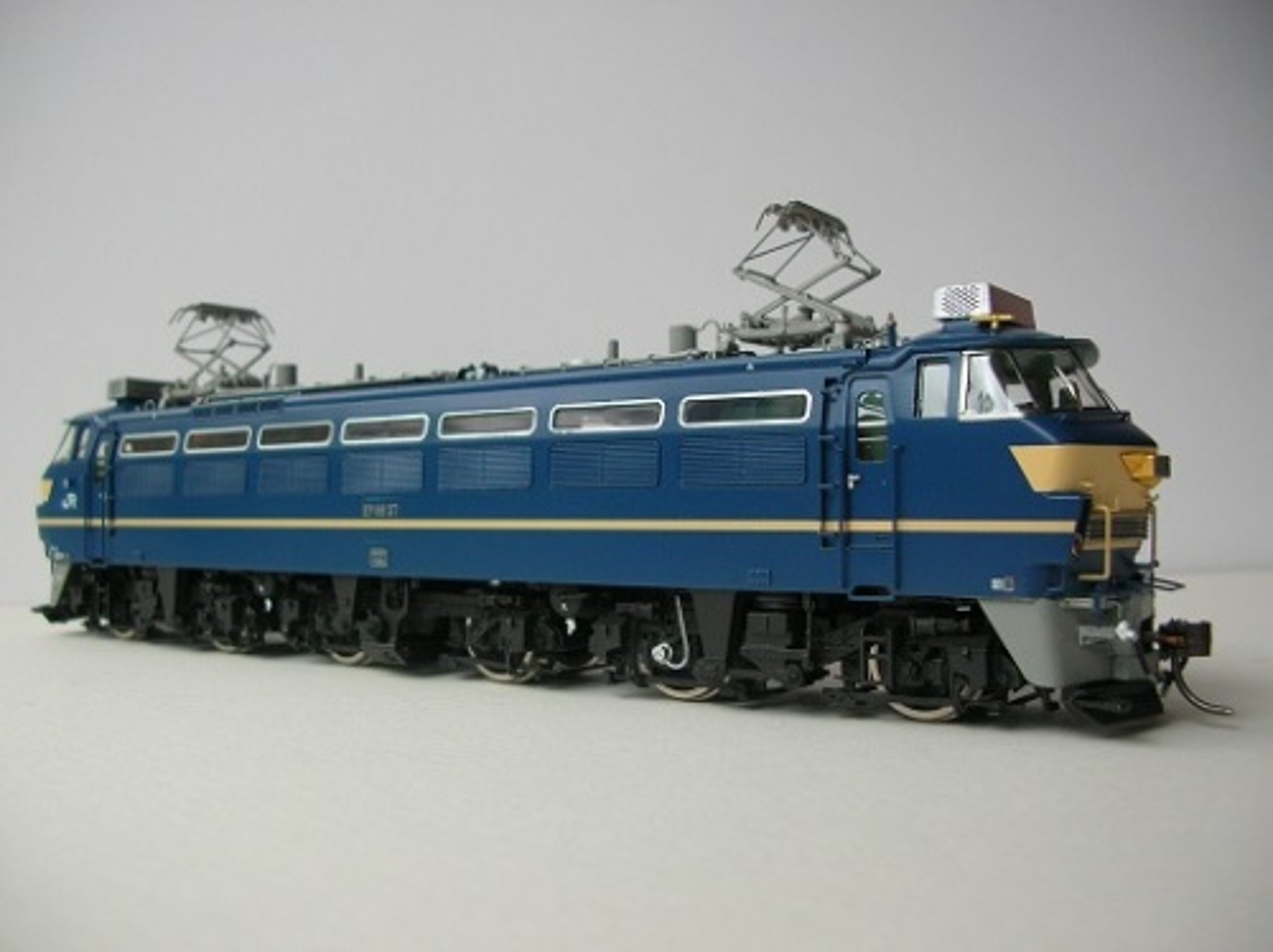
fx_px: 1286
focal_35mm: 35
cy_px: 476
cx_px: 636
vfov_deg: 40.6
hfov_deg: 52.7
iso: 50
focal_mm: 5.8
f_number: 2.8
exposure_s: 1/74
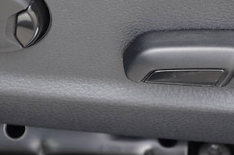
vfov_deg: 3.6
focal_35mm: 378
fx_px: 2455
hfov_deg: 5.5
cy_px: 1
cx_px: 162
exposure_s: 1/80
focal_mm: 105
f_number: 5.6
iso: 400
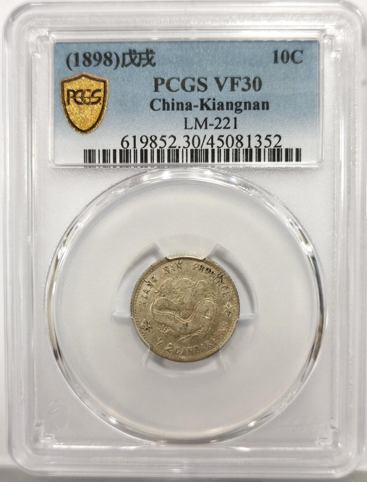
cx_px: 184
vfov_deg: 35.4
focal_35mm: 54
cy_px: 241
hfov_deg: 27.3
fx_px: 757
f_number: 16
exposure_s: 1/100
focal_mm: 5.56
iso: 125
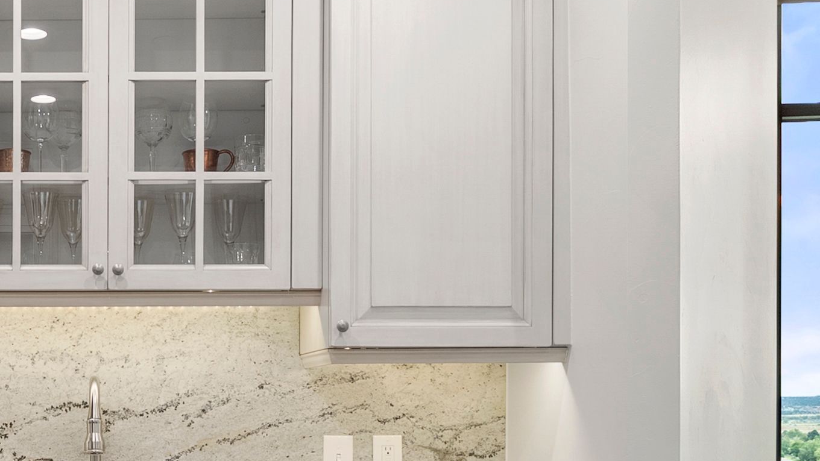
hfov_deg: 38.6
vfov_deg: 23.8
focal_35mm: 49
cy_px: 392
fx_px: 1073
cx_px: 63
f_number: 8
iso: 250
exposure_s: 1/4
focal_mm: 15.1
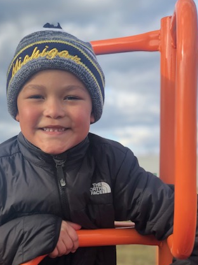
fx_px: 610
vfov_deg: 24.3
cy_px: 180
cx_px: 72
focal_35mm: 80
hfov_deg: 18.4
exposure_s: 1/204
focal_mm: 6
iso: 16
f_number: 2.4
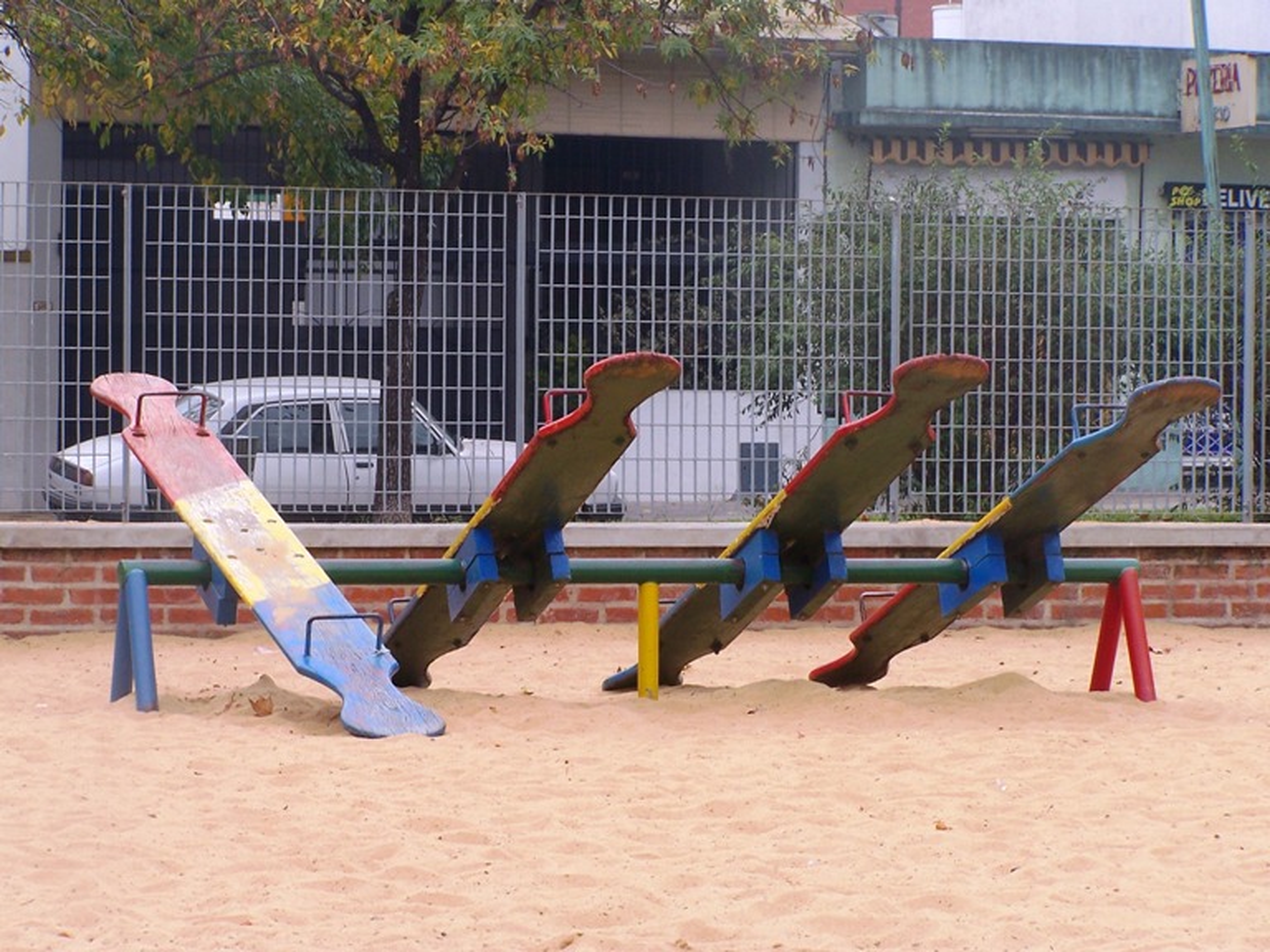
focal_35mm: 128
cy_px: 476
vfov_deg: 11.6
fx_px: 4696
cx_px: 635
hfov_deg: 15.4
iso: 80
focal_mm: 21.2
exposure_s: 1/80
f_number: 6.3
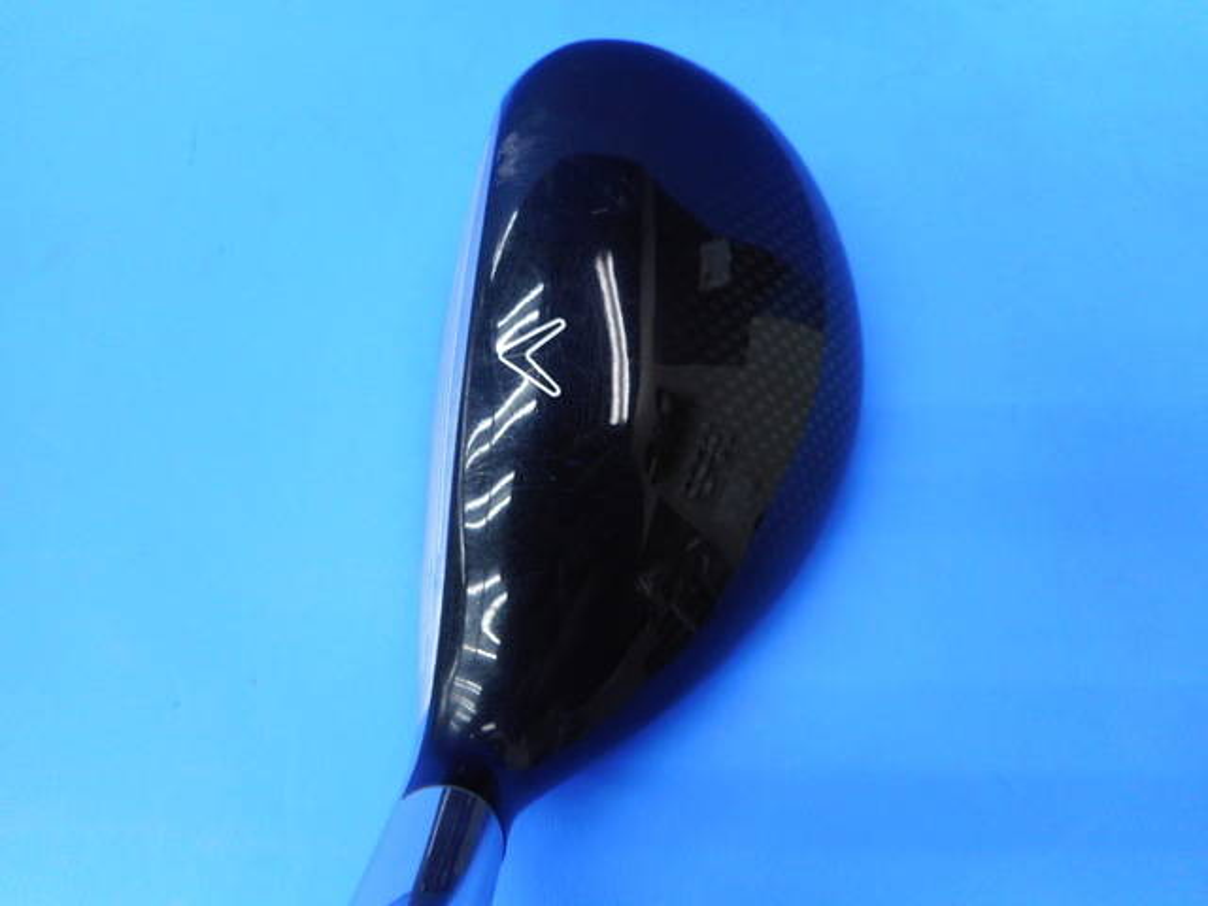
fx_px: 872
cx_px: 604
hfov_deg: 69.4
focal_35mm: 25
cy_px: 453
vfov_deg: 54.9
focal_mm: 4.5
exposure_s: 1/30
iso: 125
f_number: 3.7
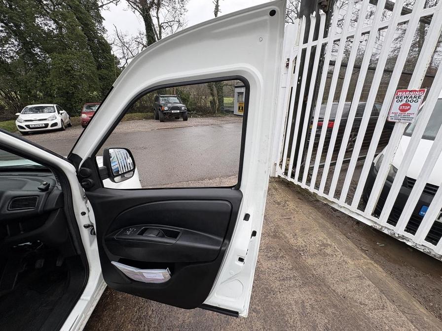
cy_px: 166
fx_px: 179
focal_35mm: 14
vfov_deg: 85.7
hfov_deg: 102.1
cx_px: 221
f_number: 2.2
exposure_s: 1/99
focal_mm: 2.22
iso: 40
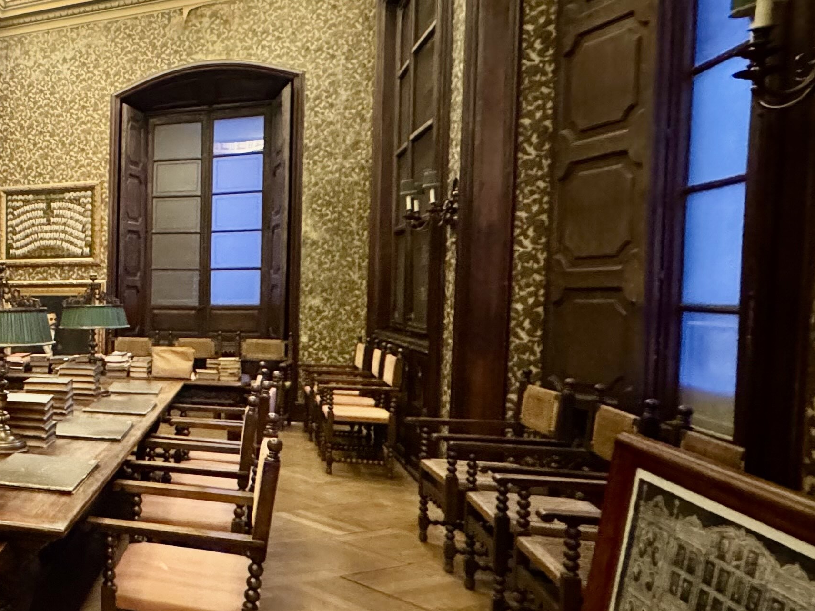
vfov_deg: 42.9
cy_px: 339
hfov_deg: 41.8
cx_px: -113
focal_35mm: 33
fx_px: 777
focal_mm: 2.22
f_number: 2.2
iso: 1250
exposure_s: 1/25
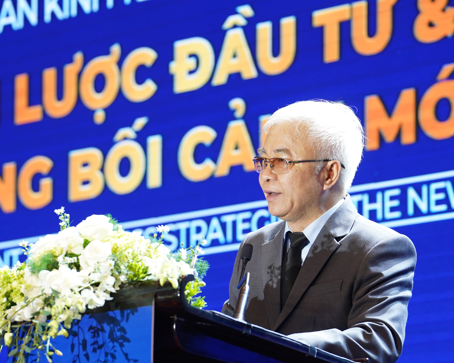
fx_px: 3198
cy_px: 223
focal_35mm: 238
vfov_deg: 6.5
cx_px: 193
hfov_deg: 8.1
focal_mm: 158
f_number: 5
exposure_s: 1/80
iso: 500
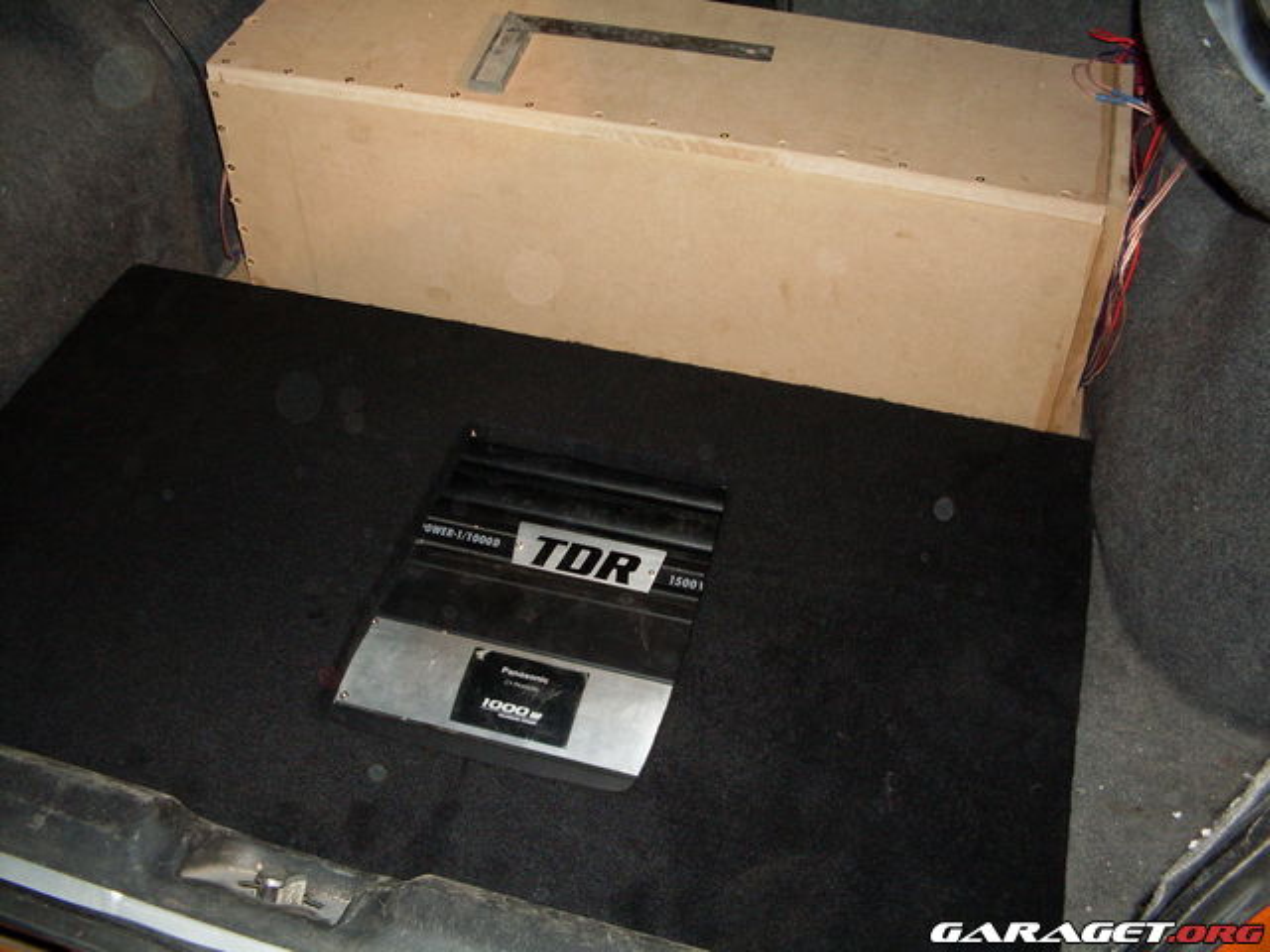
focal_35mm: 38
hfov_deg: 49.0
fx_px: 1394
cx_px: 635
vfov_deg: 37.7
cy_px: 476
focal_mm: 6.3
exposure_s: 1/45
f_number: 2.8
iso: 100
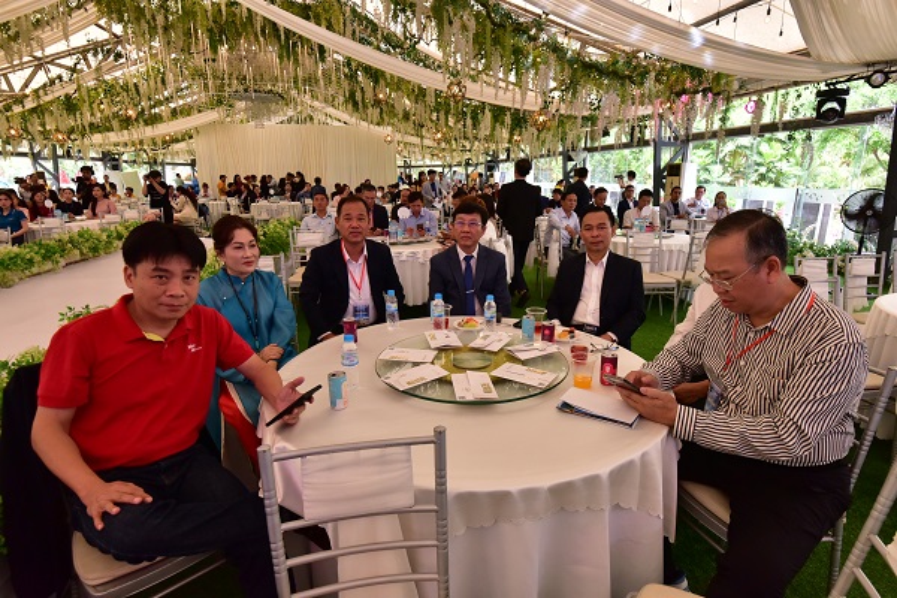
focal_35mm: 19
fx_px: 473
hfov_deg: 86.9
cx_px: 448
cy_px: 299
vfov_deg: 64.6
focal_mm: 19
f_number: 8
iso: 1600
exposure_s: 1/160
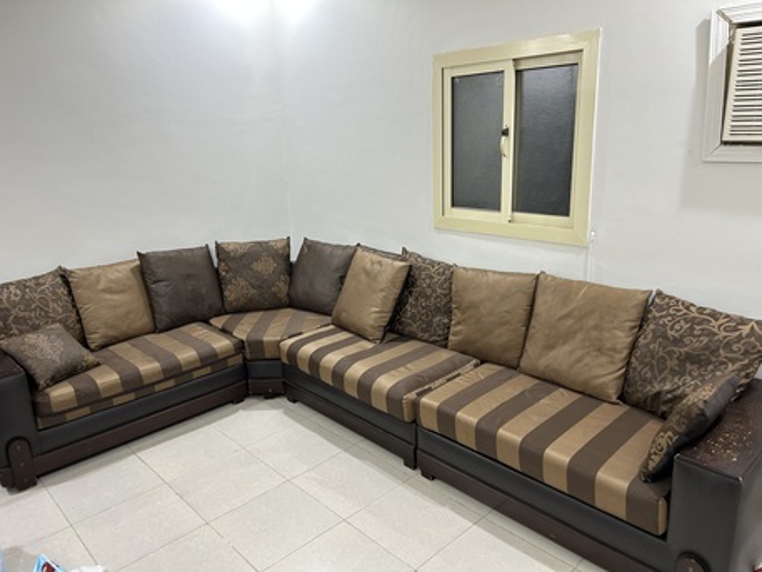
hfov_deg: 67.3
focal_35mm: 26
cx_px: 381
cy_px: 286
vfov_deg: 53.1
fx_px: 572
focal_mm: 5.7
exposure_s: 1/120
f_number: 1.5
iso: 100
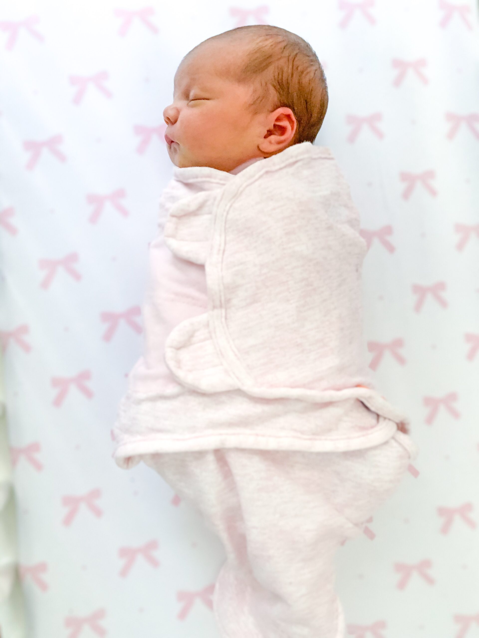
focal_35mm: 26
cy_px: 319
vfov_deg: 67.3
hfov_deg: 53.1
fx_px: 480
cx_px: 240
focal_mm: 4.25
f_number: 1.8
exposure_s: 1/40
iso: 400
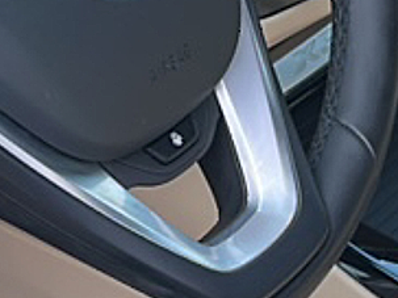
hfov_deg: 14.6
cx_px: 428
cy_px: 123
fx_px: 1517
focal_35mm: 132
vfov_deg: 11.2
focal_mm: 6.86
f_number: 1.78
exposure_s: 1/297
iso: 80
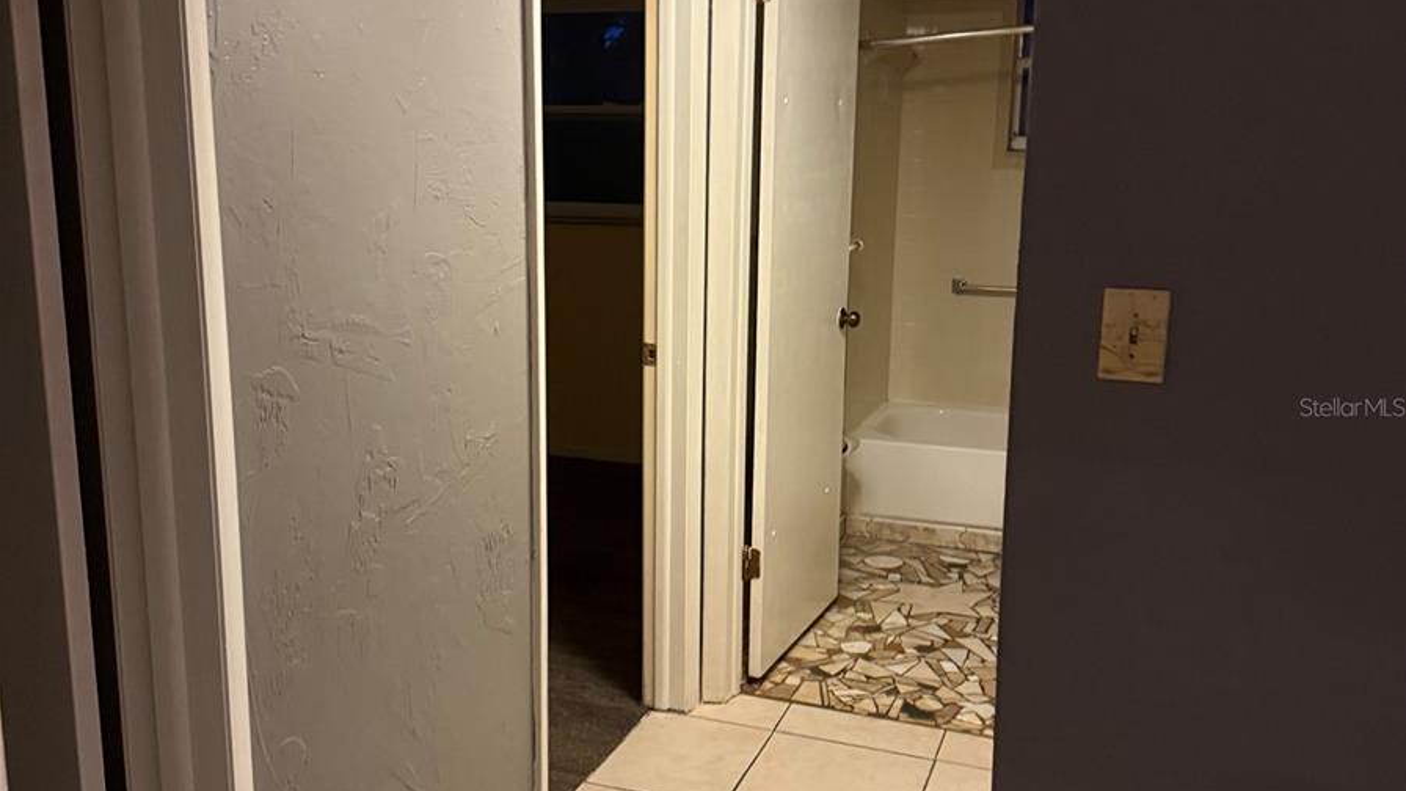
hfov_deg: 56.6
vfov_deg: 33.7
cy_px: 406
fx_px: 1305
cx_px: 705
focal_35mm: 35
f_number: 1.78
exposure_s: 1/40
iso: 640
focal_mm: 6.76
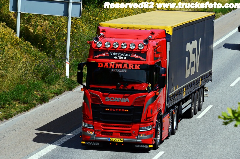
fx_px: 1248
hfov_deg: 11.0
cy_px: 80
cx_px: 120
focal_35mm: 188
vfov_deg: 7.3
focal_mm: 125
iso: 640
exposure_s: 1/1600
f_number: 10
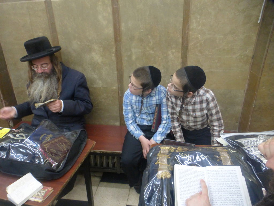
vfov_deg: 54.9
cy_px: 103
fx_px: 198
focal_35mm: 25
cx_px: 137
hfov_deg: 69.4
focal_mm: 4.3
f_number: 3.3
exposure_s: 1/30
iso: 400
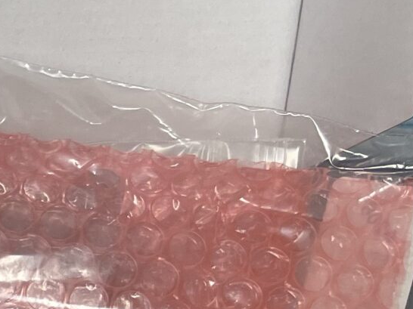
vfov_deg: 11.4
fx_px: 1455
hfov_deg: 13.1
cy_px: 515
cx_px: -504
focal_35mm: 122
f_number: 1.6
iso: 100
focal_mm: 5.1
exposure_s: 1/120
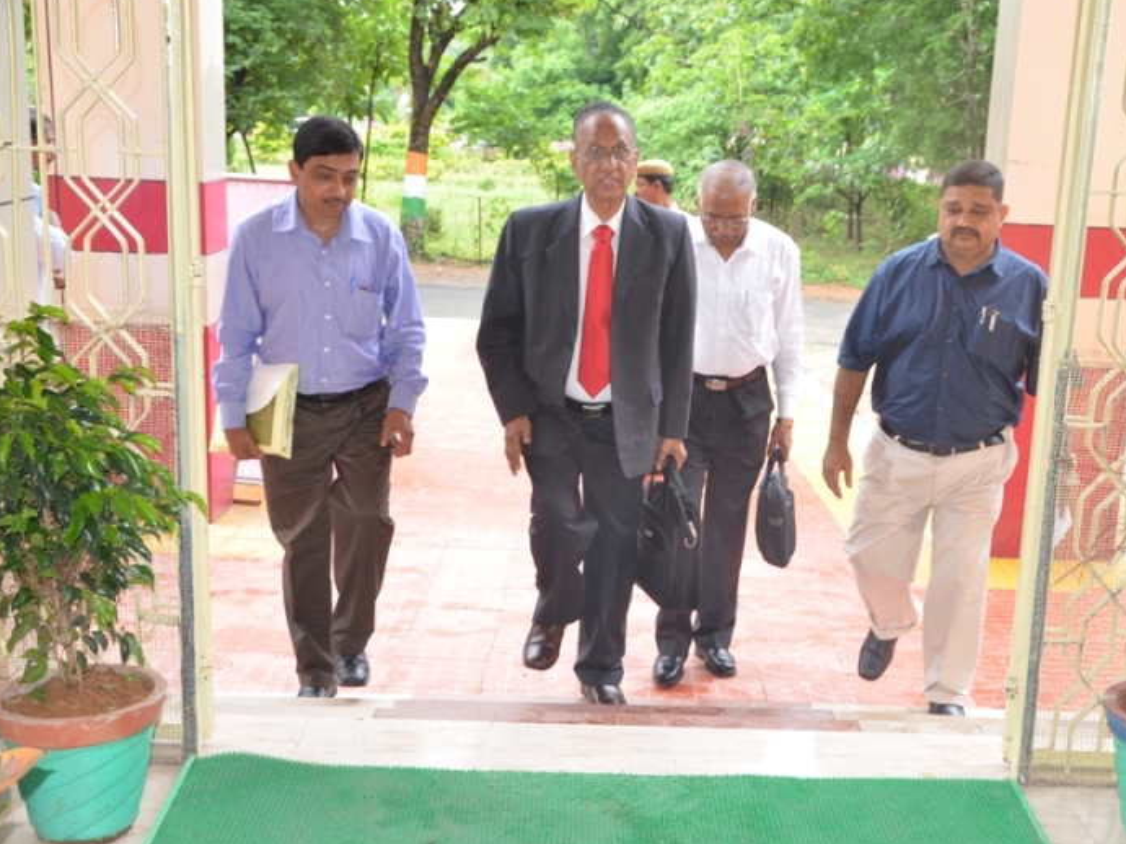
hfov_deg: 46.7
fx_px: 1301
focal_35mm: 40
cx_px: 637
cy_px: 422
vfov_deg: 35.9
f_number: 6.3
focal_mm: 24
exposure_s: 1/125
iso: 640
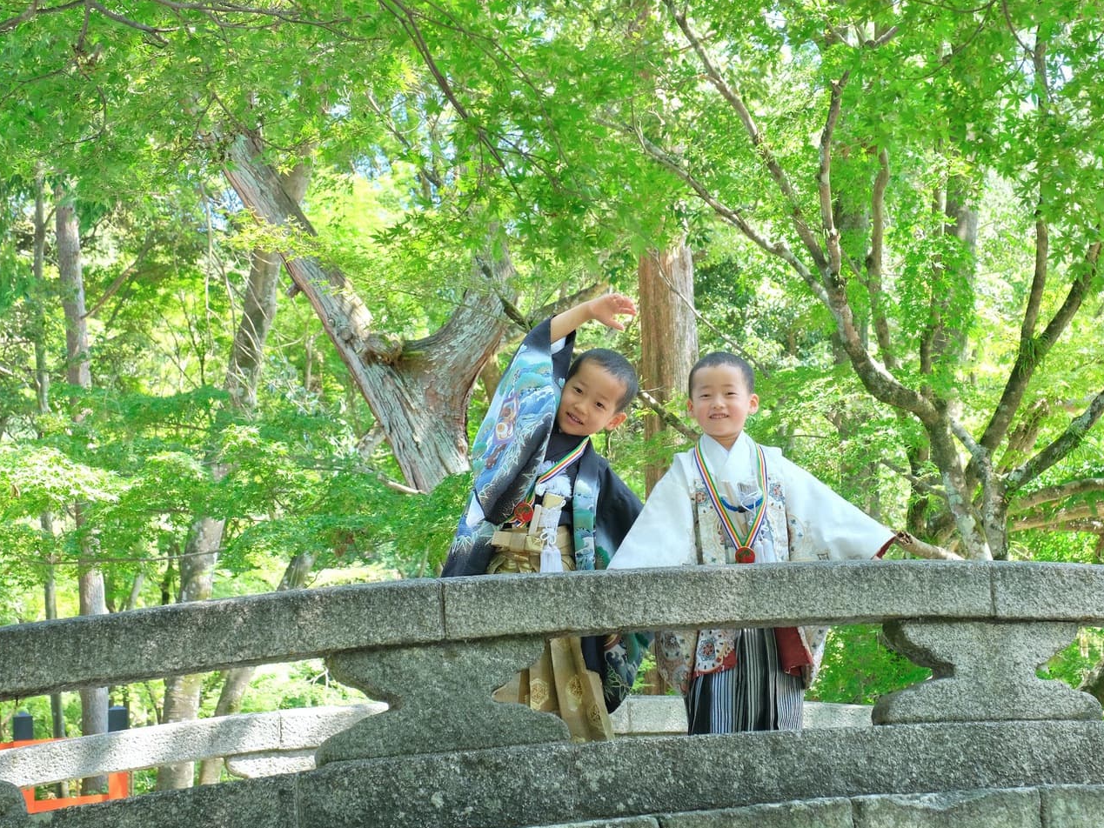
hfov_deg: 32.1
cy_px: 417
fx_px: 1914
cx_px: 624
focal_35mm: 60
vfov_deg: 24.4
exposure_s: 1/160
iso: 1250
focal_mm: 36.5
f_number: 7.1
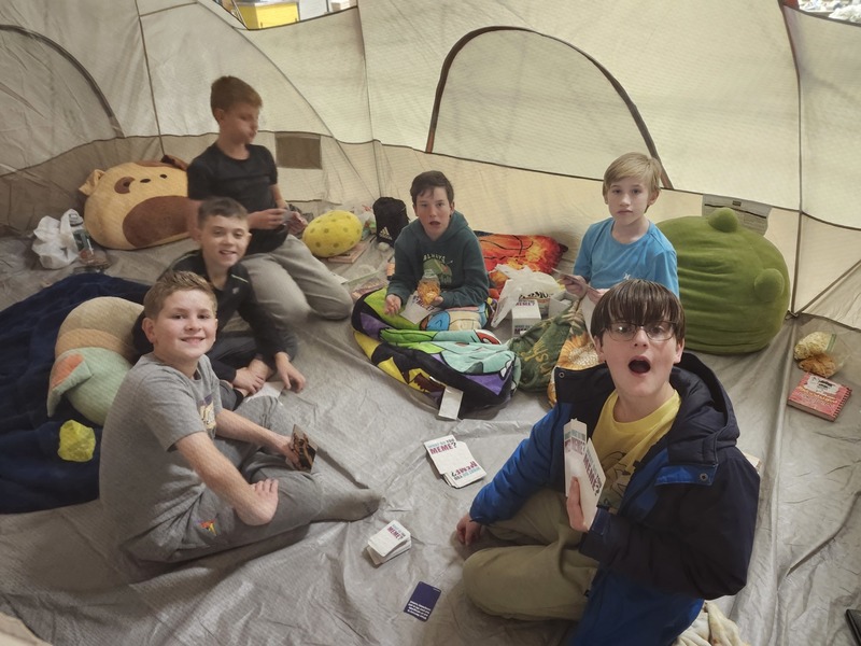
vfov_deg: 58.9
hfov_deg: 73.9
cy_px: 323
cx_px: 430
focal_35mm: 23
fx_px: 572
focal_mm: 5.54
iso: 1250
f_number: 1.8
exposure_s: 1/24
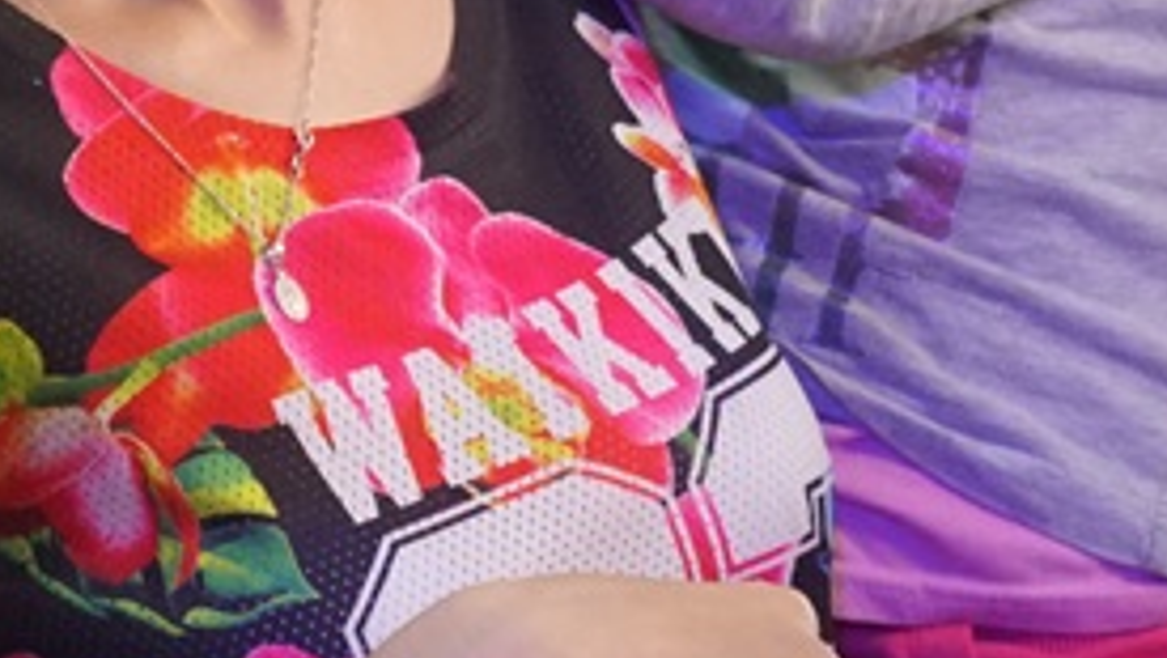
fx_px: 12384
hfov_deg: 5.4
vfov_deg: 3.0
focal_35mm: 400
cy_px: -28
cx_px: 573
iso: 2000
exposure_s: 1/160
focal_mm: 70
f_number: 5.6
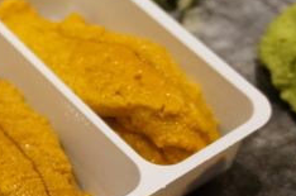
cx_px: -16
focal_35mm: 135
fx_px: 1111
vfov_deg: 10.1
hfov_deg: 14.9
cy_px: 130
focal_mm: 33
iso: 2000
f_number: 5
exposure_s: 1/60
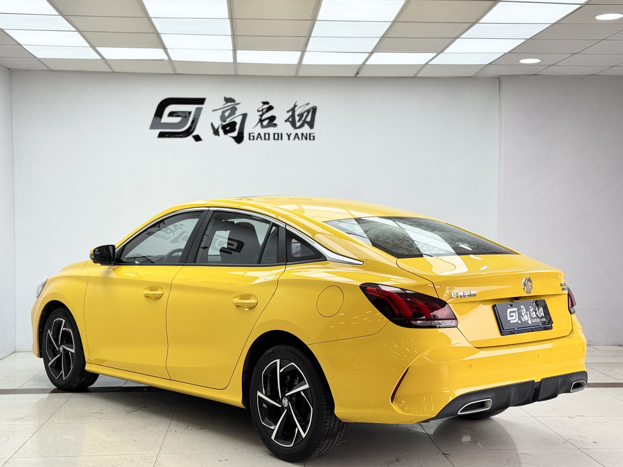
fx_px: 882
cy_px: 237
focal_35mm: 49
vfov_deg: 29.7
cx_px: 312
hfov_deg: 38.9
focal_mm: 6.76
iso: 64
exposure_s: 1/627
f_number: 1.78
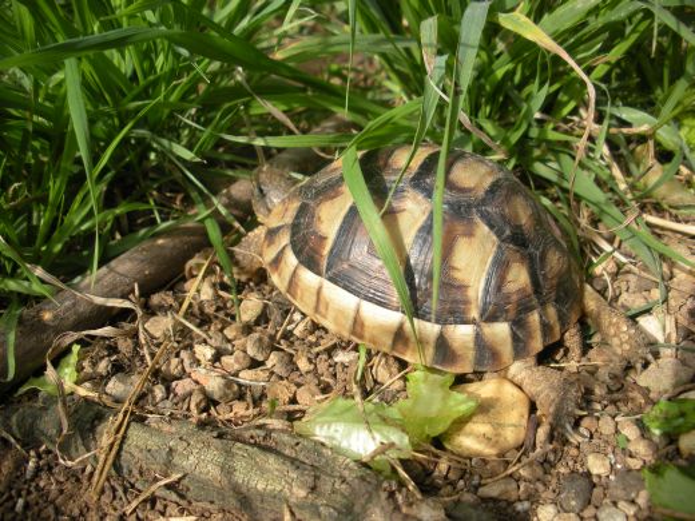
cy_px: 260
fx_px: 703
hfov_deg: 52.6
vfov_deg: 40.7
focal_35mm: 35
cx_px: 348
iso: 64
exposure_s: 1/228
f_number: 3.5
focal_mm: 6.3
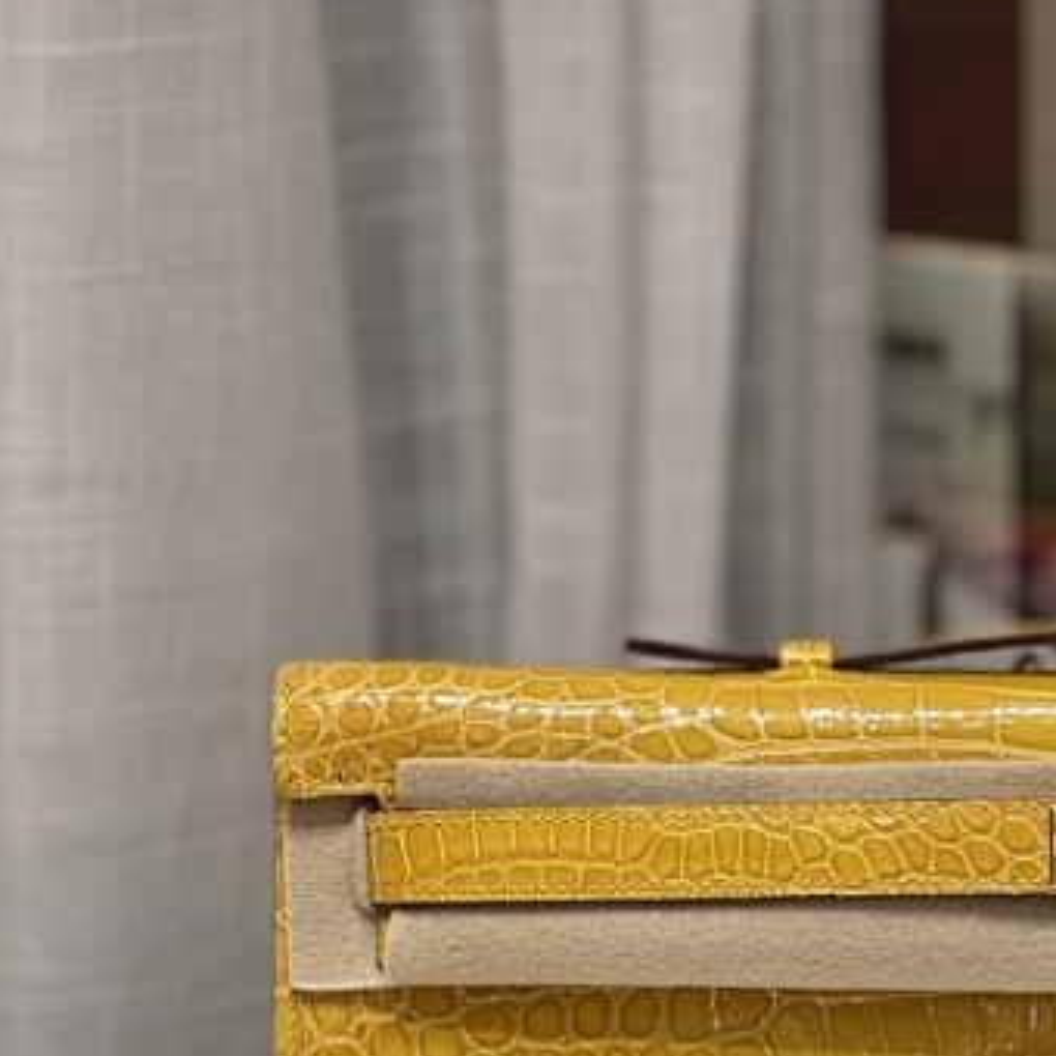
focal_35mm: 160
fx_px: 5522
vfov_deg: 10.9
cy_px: 894
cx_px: 1162
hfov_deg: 10.8
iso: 50
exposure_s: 1/100
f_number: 2.8
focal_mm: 9
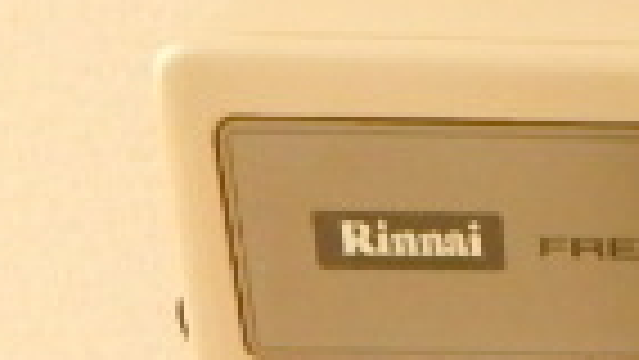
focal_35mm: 103
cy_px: 738
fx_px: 1746
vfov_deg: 10.7
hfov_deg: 18.0
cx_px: 1022
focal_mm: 3.7
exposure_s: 1/25
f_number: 3.5
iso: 800
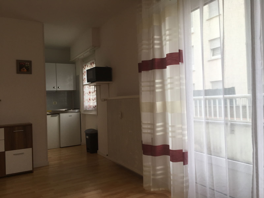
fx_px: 221
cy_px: 99
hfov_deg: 61.7
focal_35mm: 29
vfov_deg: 48.2
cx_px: 132
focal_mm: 4.15
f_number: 2.2
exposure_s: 1/100
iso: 32
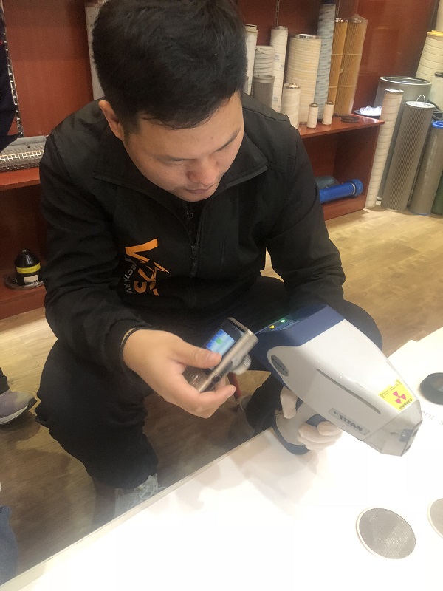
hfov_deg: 49.7
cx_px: 222
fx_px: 478
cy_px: 296
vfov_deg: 63.4
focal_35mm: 28
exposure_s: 1/50
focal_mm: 3.99
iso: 400
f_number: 1.8
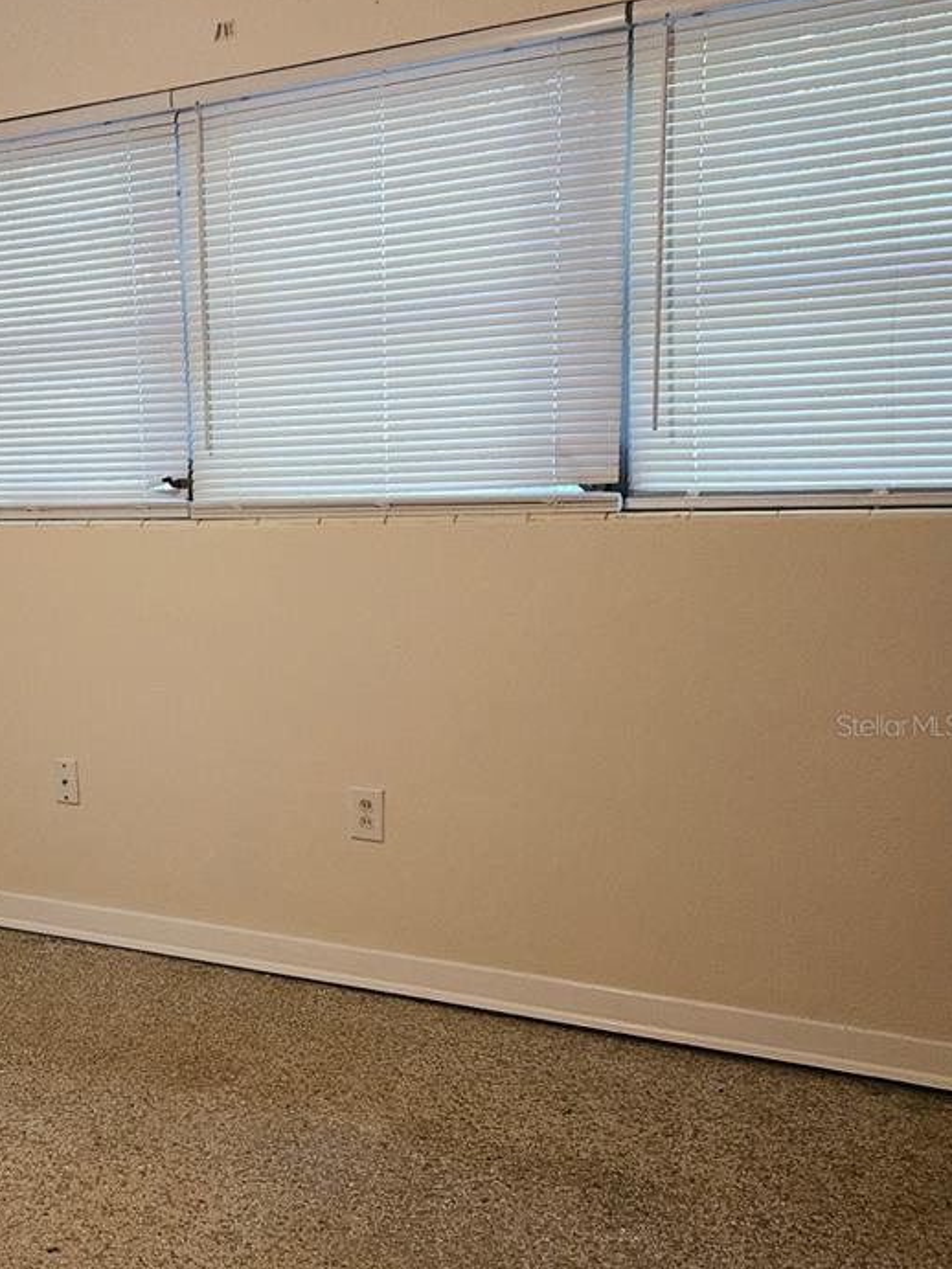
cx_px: 140
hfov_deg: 34.4
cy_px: 725
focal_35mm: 40
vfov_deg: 46.6
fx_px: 1466
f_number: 1.8
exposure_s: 1/60
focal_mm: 5.4
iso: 800
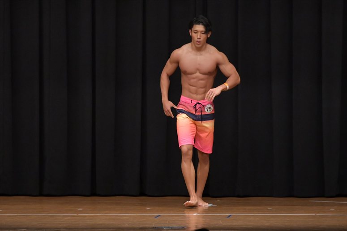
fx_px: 2457
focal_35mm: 255
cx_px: 174
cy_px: 116
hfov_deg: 8.1
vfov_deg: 5.4
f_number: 5.6
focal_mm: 170
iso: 6400
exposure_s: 1/400
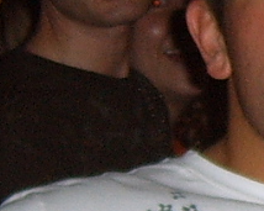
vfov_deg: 6.0
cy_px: 180
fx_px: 1999
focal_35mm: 256
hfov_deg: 7.2
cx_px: 560
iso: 69
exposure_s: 1/30
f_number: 2.8
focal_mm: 5.8
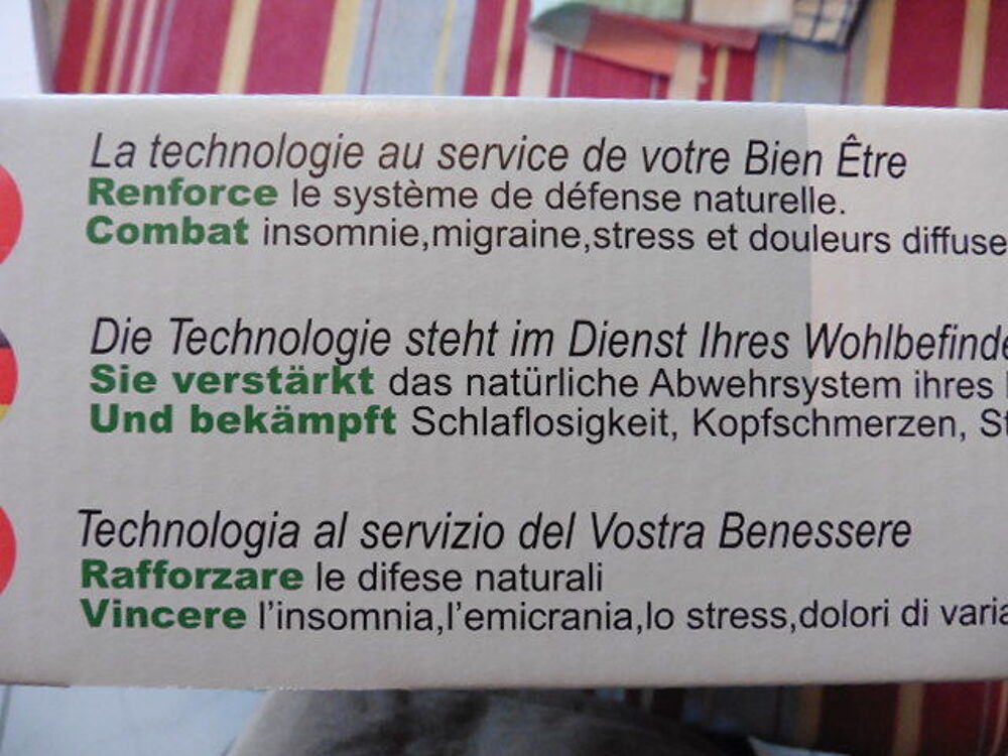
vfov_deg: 56.8
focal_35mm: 24
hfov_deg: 71.6
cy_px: 378
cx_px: 504
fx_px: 699
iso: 400
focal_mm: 4.3
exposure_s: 1/60
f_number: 3.3
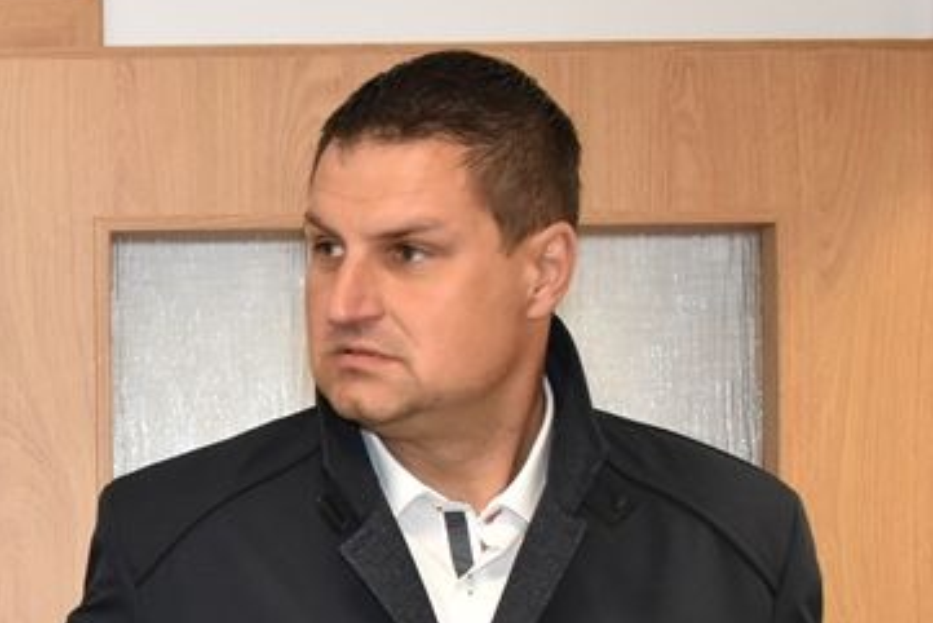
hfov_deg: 18.2
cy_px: 681
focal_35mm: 102
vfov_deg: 13.2
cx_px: -383
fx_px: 2644
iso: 1100
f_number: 5
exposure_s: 1/60
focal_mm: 24
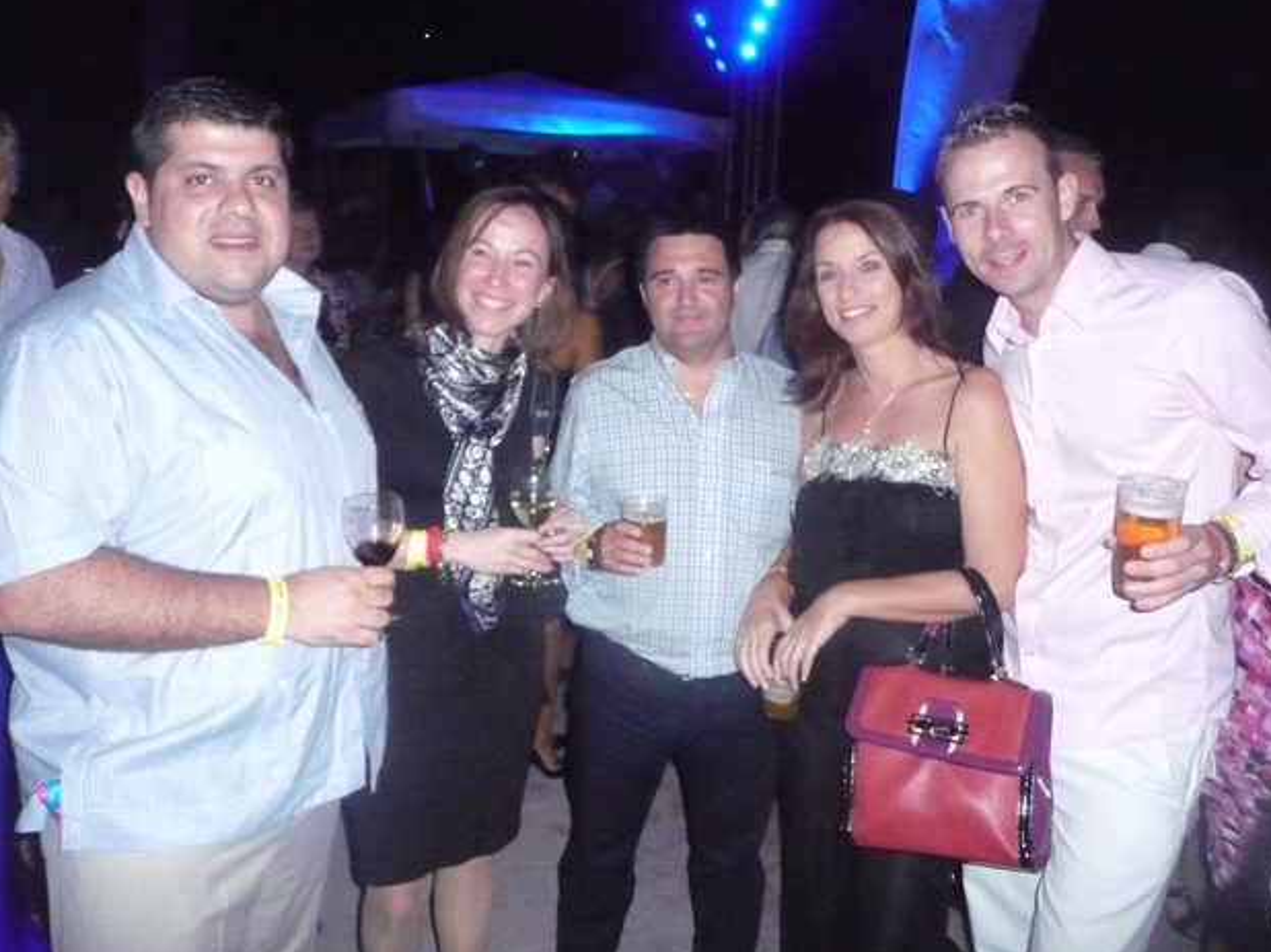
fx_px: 1064
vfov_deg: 48.2
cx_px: 623
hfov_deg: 61.7
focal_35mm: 29
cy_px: 483
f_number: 3.3
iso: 1600
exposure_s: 1/200
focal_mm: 4.7
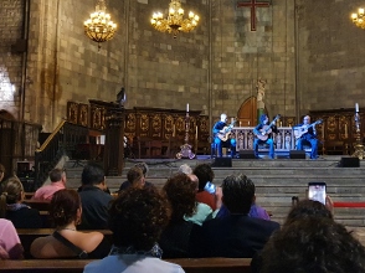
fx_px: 442
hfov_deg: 44.3
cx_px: 238
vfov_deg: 34.0
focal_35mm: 42
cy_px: 94
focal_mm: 4.32
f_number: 1.5
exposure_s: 1/33
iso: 640
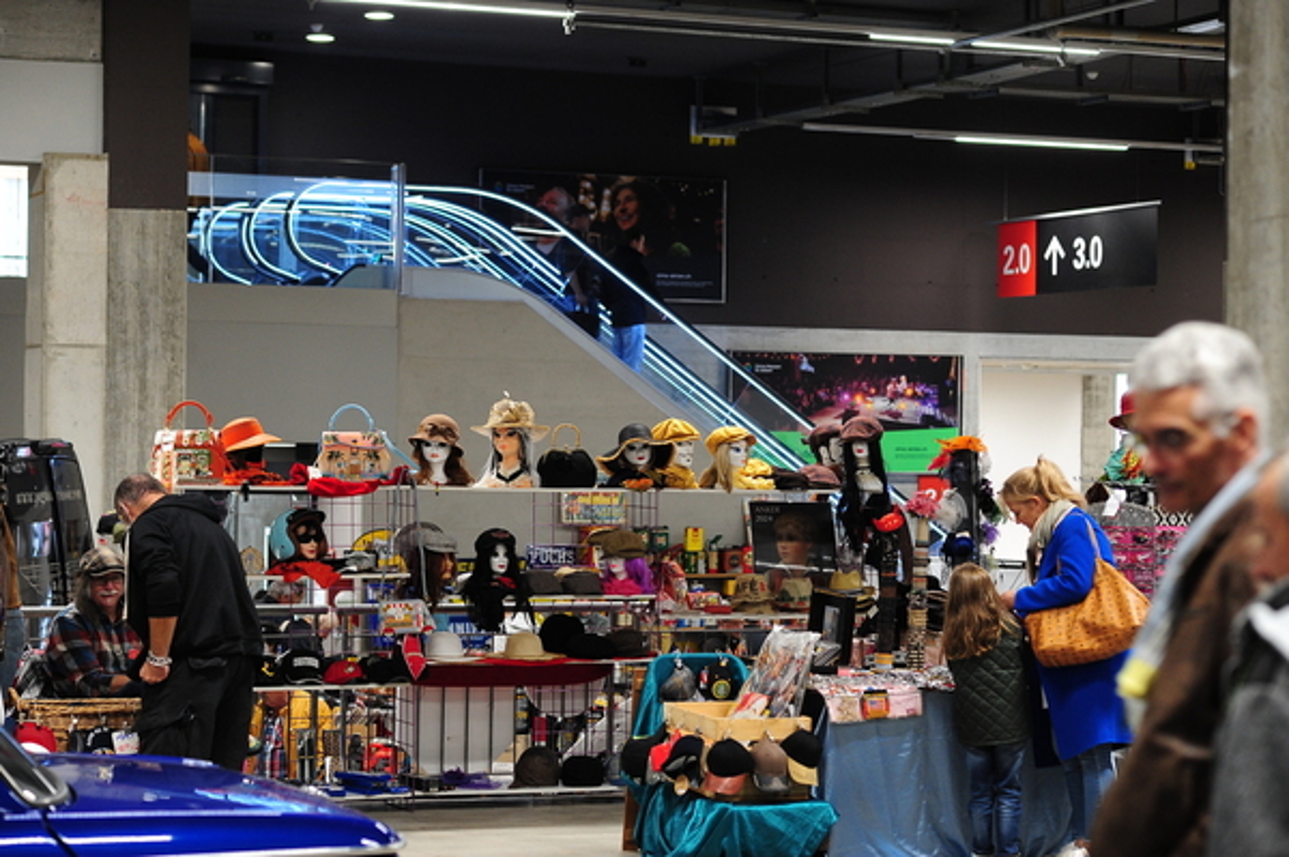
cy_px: 428
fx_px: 3041
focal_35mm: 85
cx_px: 644
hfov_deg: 23.9
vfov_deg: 16.0
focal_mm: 85
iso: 1600
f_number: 4
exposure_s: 1/80
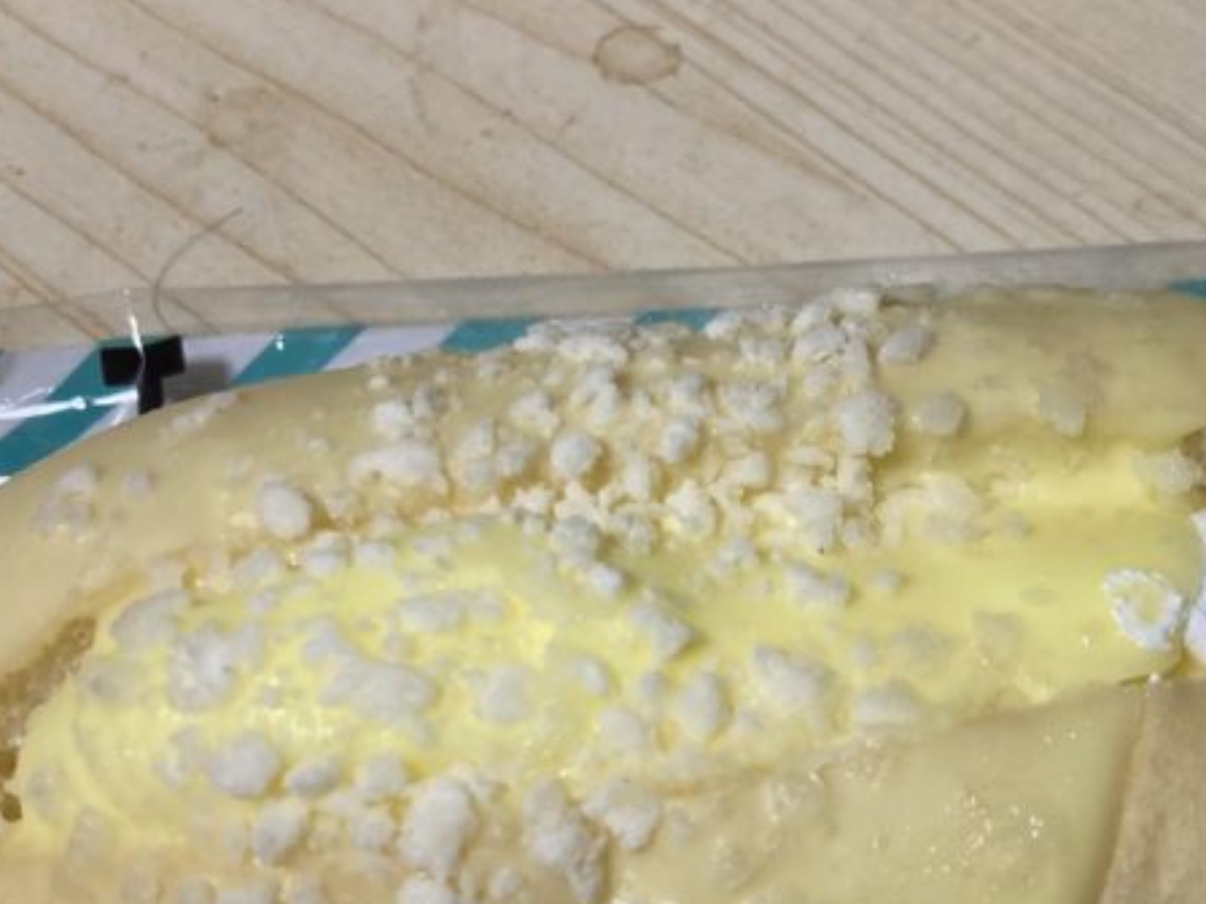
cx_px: 910
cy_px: 804
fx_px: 2230
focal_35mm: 64
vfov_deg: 22.4
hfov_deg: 29.8
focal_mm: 3.99
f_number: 1.8
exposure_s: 1/50
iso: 80
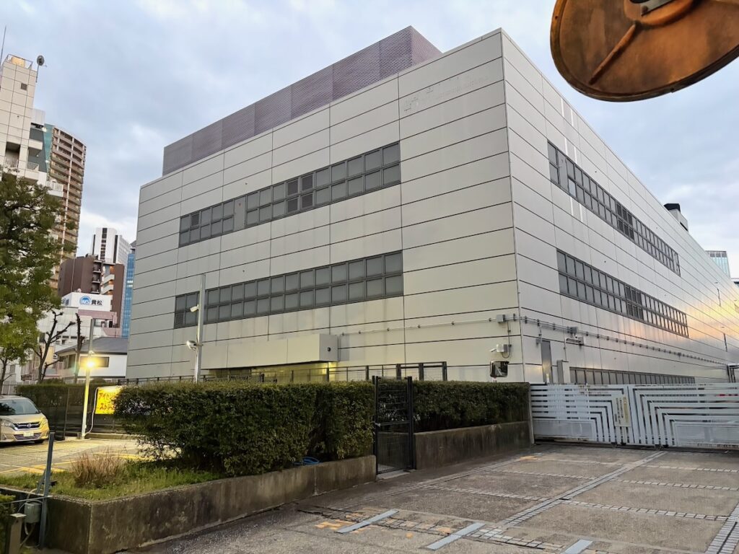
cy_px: 277
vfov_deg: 53.1
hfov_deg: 67.3
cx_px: 370
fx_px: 555
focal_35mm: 26
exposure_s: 1/50
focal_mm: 5.96
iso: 500
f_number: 1.6
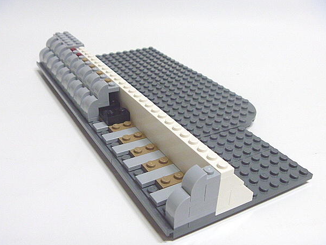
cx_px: 157
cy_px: 127
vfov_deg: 38.7
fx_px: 349
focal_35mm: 37
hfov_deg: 50.1
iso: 400
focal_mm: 6.3
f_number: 3.5
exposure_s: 1/20
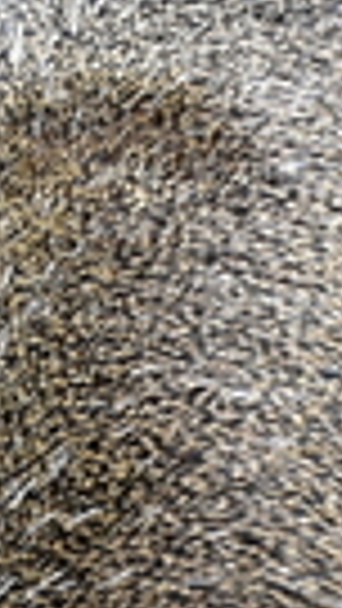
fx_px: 16047
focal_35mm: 996
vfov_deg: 2.2
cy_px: 874
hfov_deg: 1.2
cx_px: 522
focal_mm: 100
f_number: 4.5
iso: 400
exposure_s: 1/200
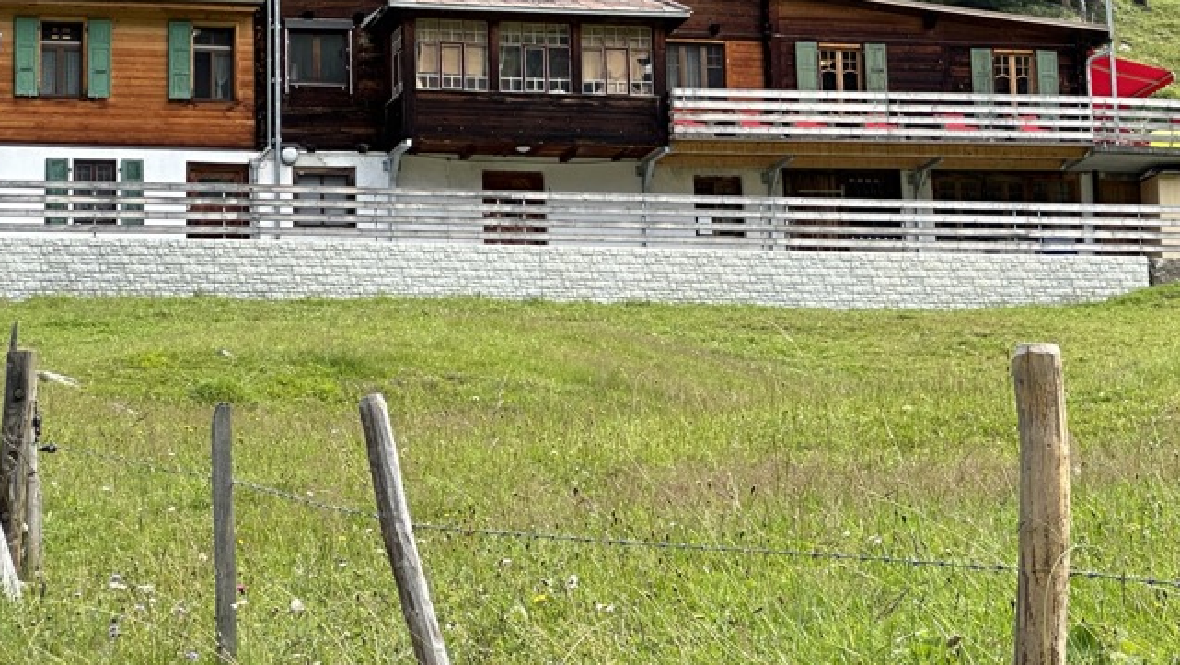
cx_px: 797
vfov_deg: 9.0
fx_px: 4194
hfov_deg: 16.0
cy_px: 13
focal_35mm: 134
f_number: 2.8
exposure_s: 1/189
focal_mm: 9
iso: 32
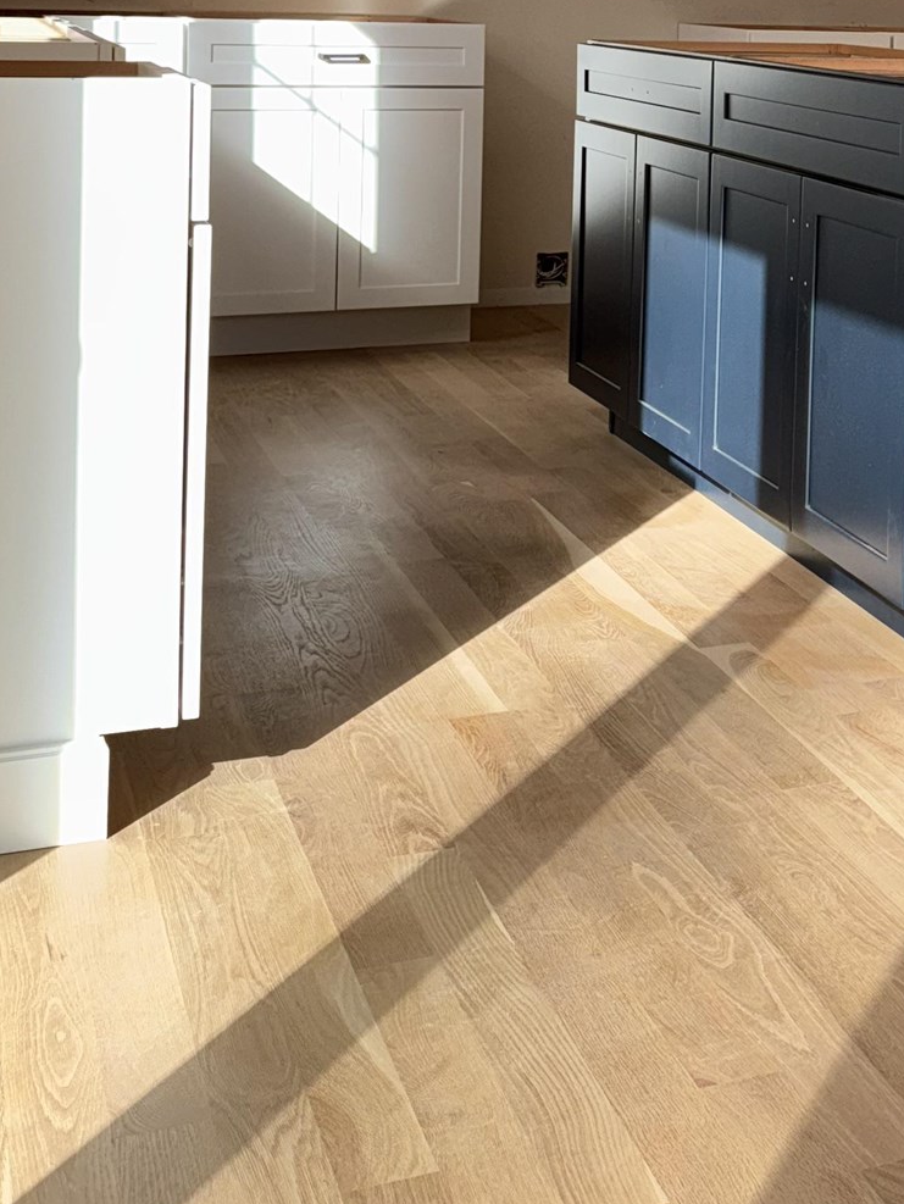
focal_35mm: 56
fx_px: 1949
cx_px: 858
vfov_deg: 32.2
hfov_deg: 25.1
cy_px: 65
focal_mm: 6.76
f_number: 1.78
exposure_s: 1/664
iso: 80
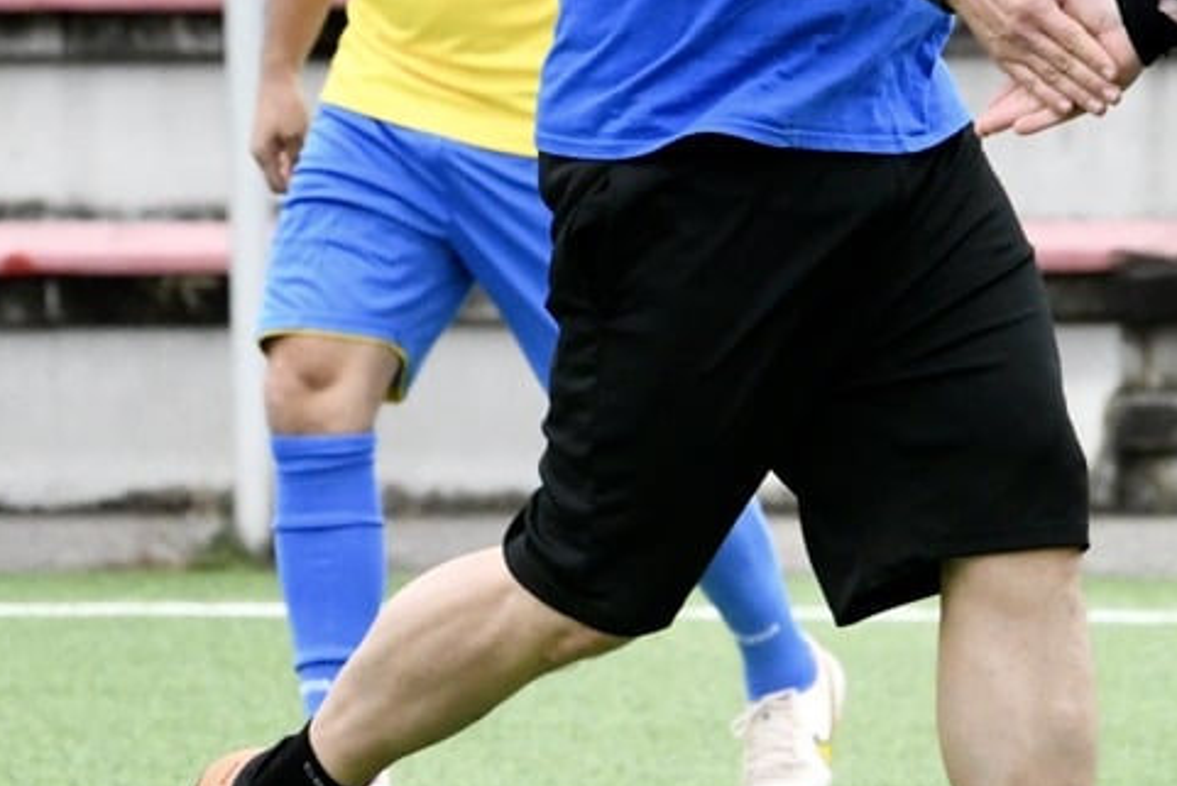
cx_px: 1145
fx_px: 30446
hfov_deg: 2.2
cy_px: 138
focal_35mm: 931
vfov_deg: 1.5
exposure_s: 1/1250
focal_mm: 350
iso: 6400
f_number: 10
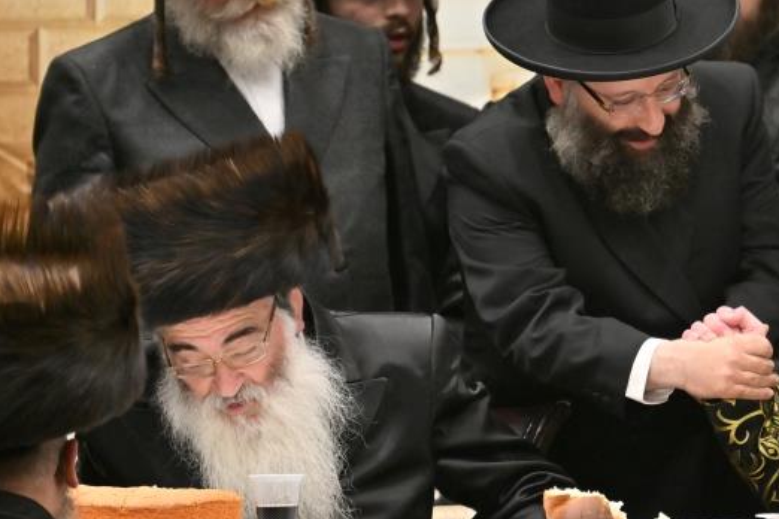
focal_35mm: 588
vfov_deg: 2.3
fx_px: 12723
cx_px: 760
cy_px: 243
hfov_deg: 3.5
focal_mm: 200
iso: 320
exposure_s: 1/400
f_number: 2.8
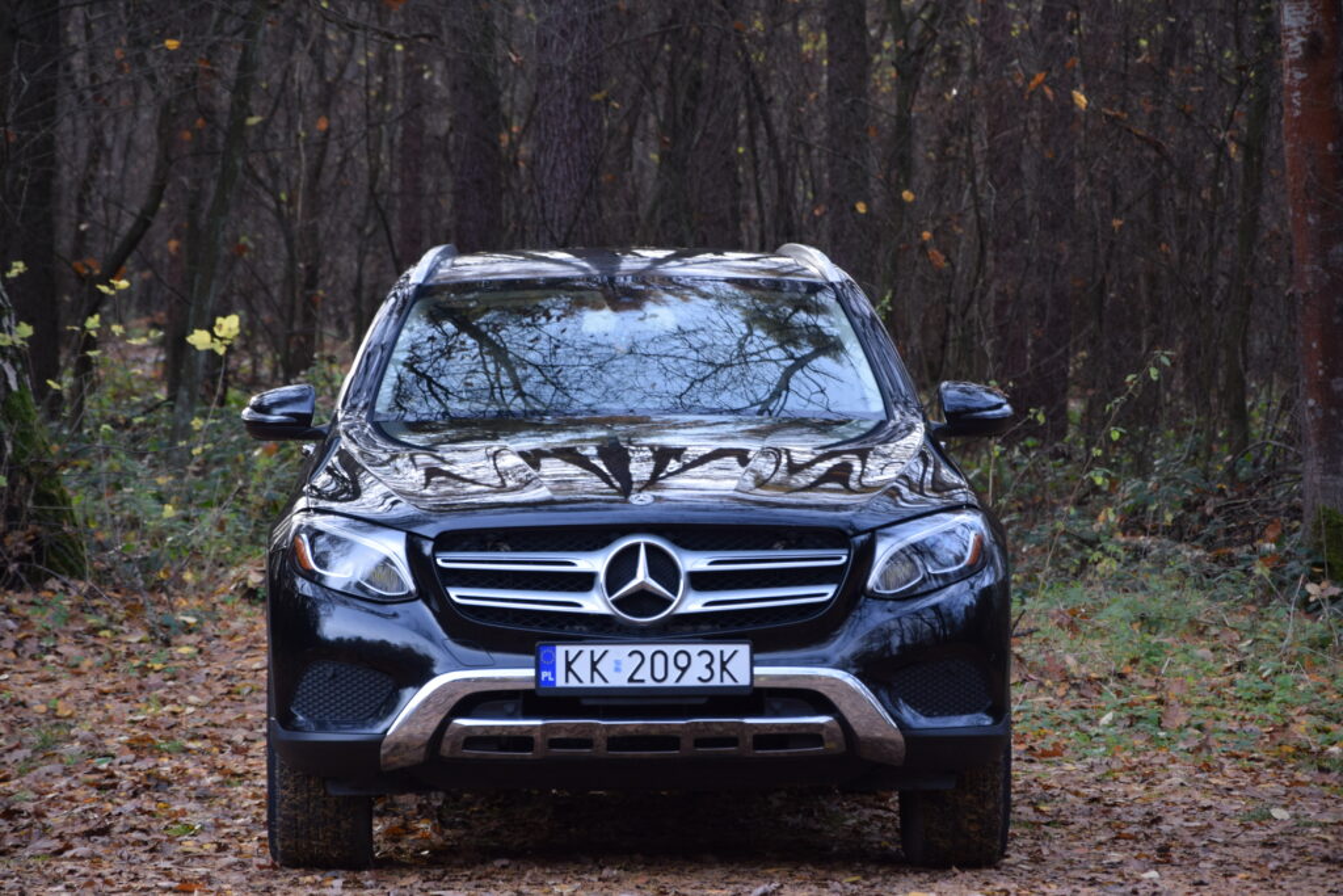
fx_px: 5876
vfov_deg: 8.7
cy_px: 448
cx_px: 672
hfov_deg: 13.0
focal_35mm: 158
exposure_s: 1/125
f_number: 5.6
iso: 400
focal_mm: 105
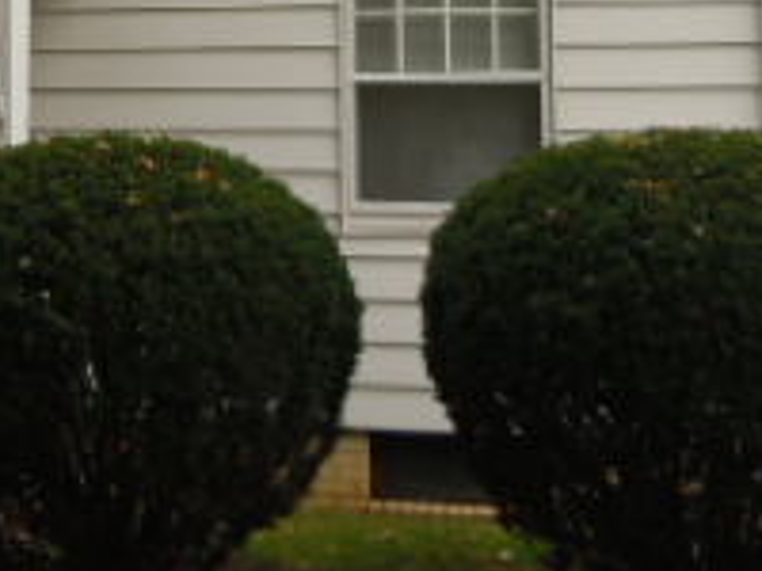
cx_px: 50
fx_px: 2113
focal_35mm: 96
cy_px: -95
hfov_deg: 20.0
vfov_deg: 14.9
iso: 100
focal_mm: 5.4
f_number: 3.5
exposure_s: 1/320
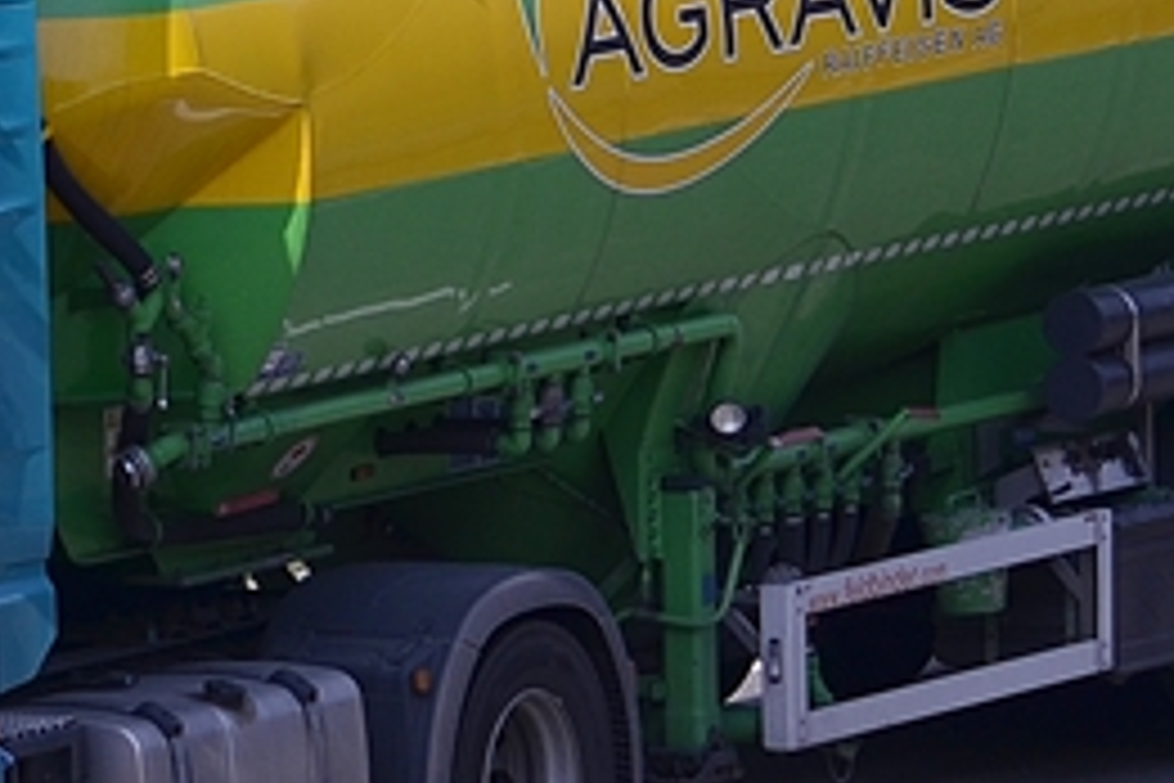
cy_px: 173
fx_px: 11706
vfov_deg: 3.8
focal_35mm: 359
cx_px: 315
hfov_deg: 5.7
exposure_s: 1/800
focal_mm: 78
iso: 100
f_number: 5.6
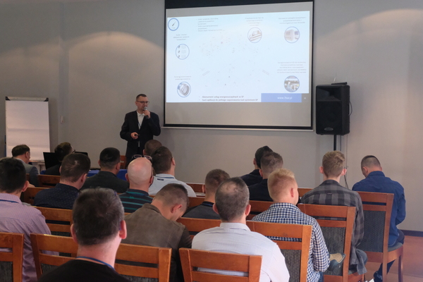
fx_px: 799
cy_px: 141
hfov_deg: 29.7
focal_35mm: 68
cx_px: 212
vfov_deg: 20.0
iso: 6400
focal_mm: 45.2
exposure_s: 1/52
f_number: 5.6
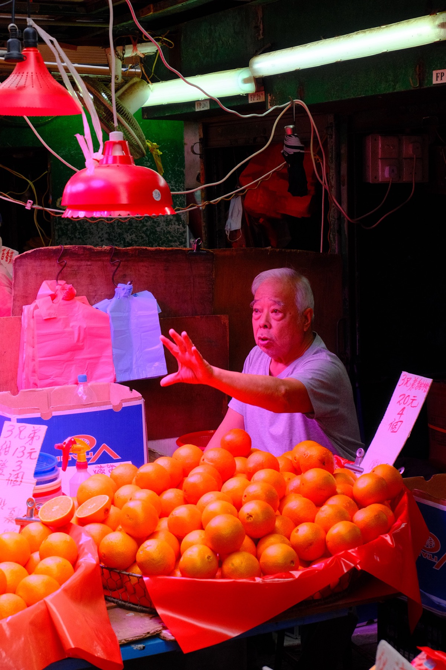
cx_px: 223
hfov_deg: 20.9
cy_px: 335
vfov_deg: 31.0
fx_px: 1208
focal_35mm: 65
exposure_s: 1/320
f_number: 5.6
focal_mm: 43.2
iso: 2500
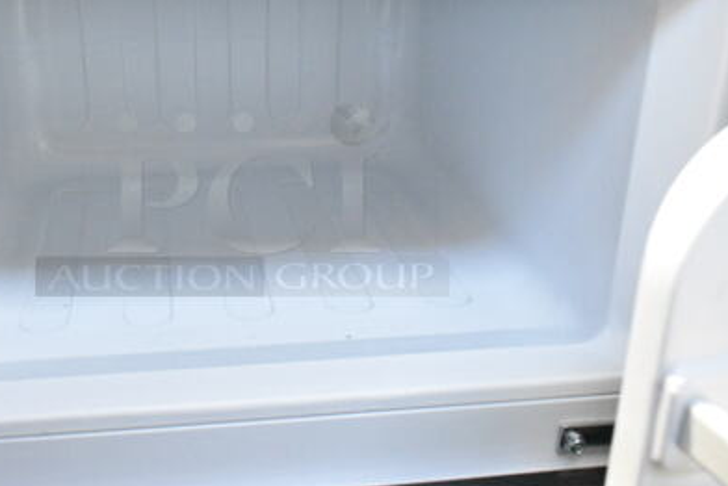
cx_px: 243
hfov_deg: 45.7
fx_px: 850
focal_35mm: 42
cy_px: 198
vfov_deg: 31.9
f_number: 5.6
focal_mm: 18
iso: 6400
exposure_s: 1/125
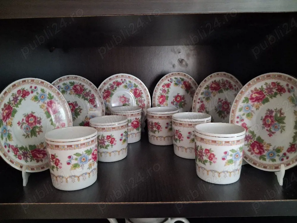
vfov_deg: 51.4
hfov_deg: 65.3
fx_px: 232
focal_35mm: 27
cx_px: 148
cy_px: 112
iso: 500
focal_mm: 4
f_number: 1.8
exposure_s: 1/25
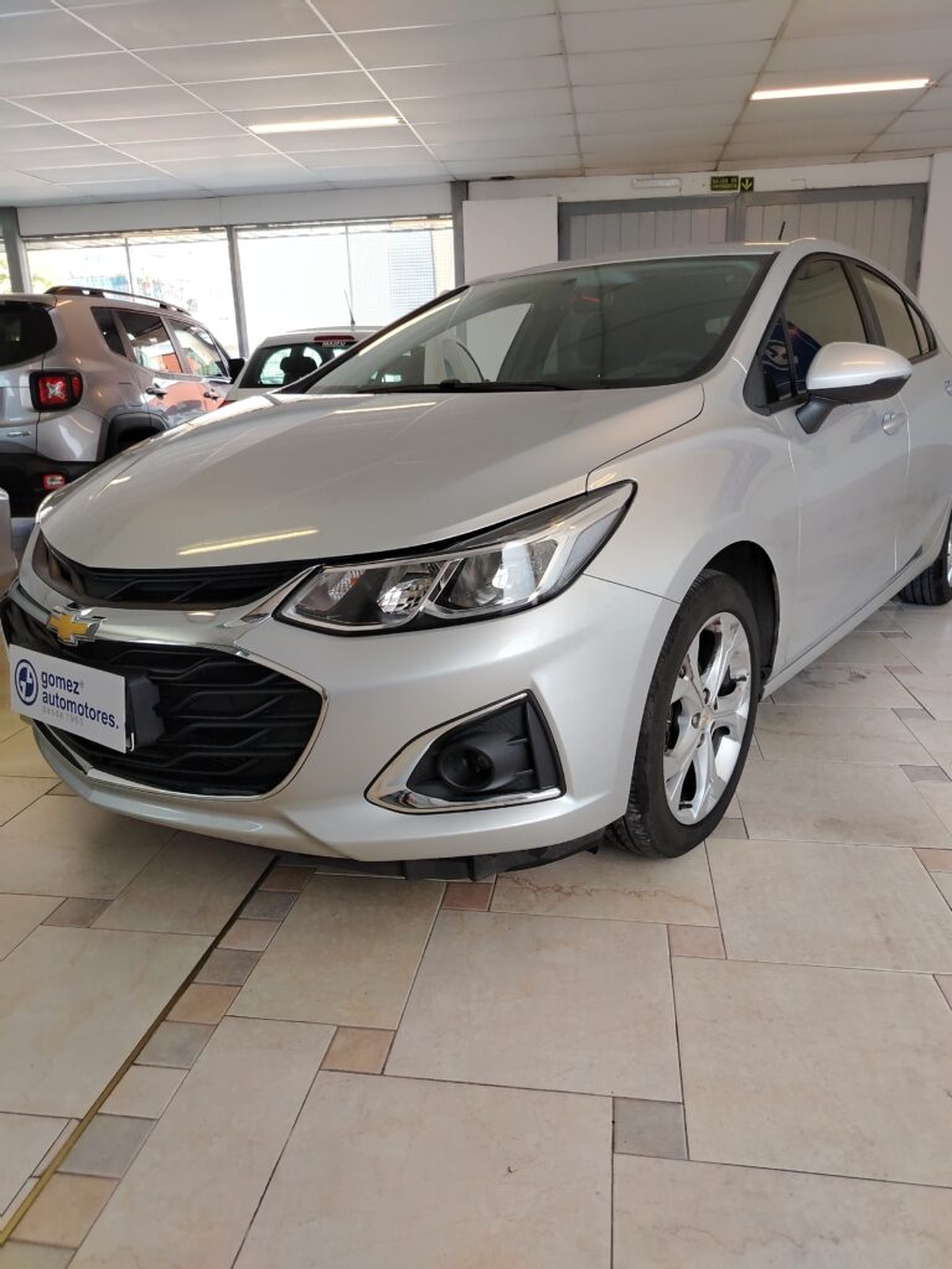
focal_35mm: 24
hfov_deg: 56.8
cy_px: 634
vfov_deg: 71.6
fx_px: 880
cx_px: 476
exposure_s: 1/100
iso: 233
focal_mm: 5.25
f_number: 1.75
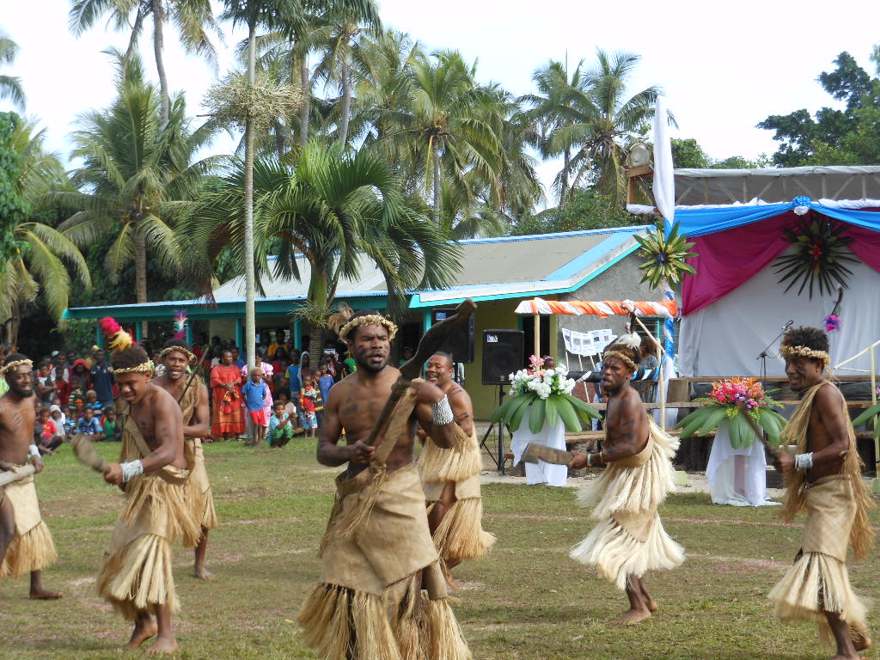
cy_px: 330
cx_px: 440
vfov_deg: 19.9
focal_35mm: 74
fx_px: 1881
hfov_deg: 26.3
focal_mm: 13.2
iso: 80
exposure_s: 1/100
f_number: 5.2
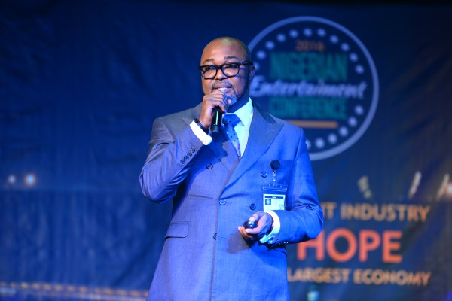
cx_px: 226
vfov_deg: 6.9
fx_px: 2511
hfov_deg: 10.3
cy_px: 150
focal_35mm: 200
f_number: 2.8
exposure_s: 1/160
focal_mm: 200
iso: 1000
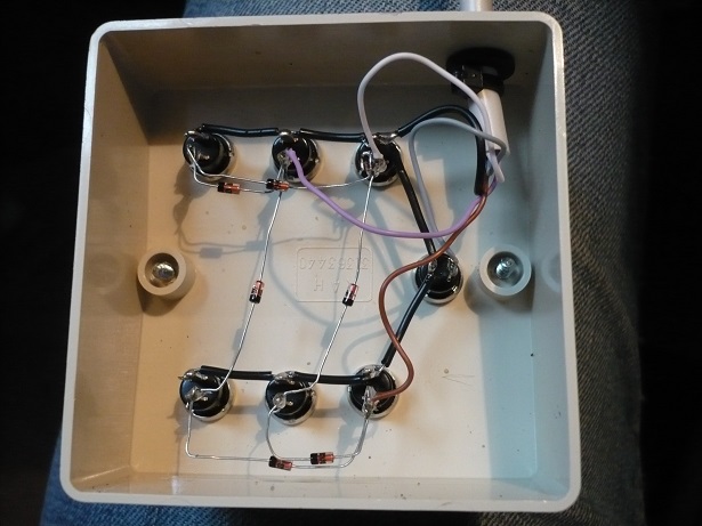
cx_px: 351
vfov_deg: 40.7
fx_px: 710
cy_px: 263
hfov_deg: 52.6
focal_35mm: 35
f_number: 2.8
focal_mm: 5.8
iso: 400
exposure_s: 1/60
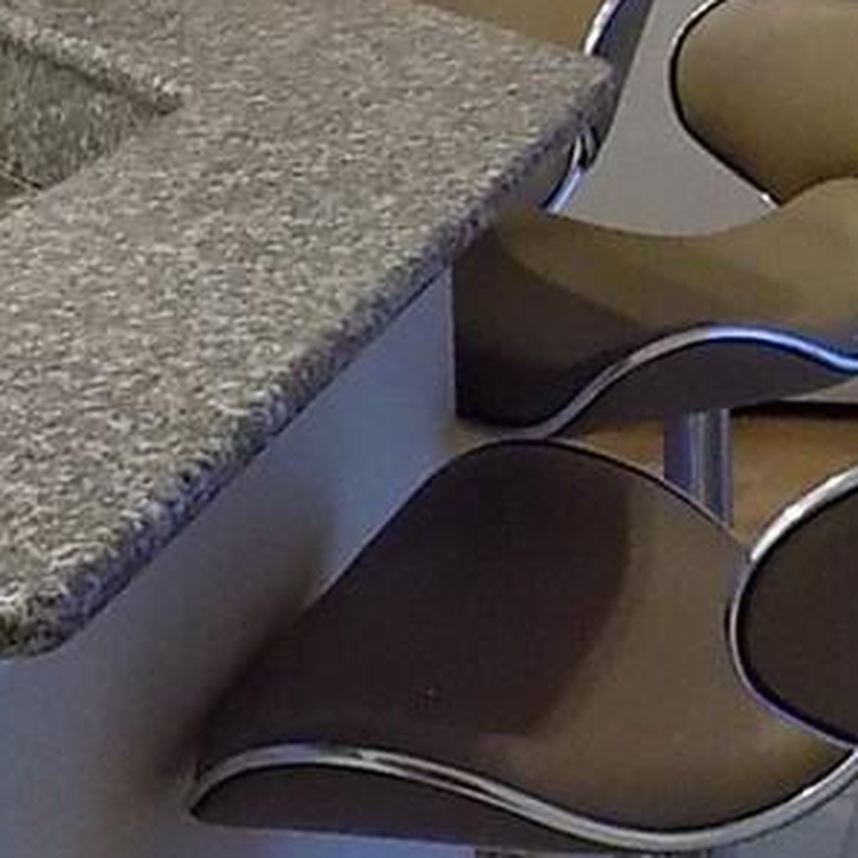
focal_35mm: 110
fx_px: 3085
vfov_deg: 15.0
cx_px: 896
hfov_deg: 15.5
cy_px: -310
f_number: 3.1
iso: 400
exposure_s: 1/10
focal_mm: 4
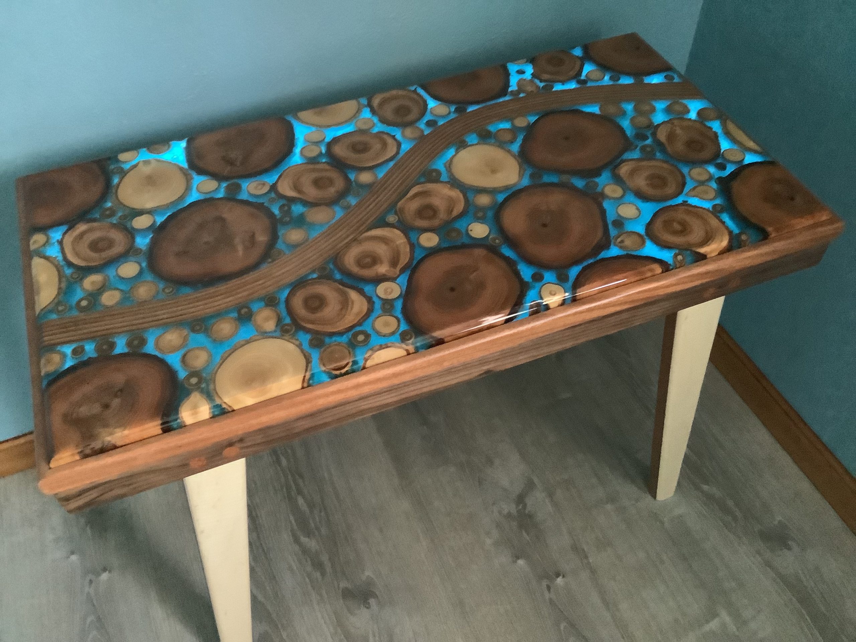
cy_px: 321
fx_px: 767
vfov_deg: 45.4
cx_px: 428
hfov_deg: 58.4
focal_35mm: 31
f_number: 2.4
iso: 640
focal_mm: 3.3
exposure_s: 1/15
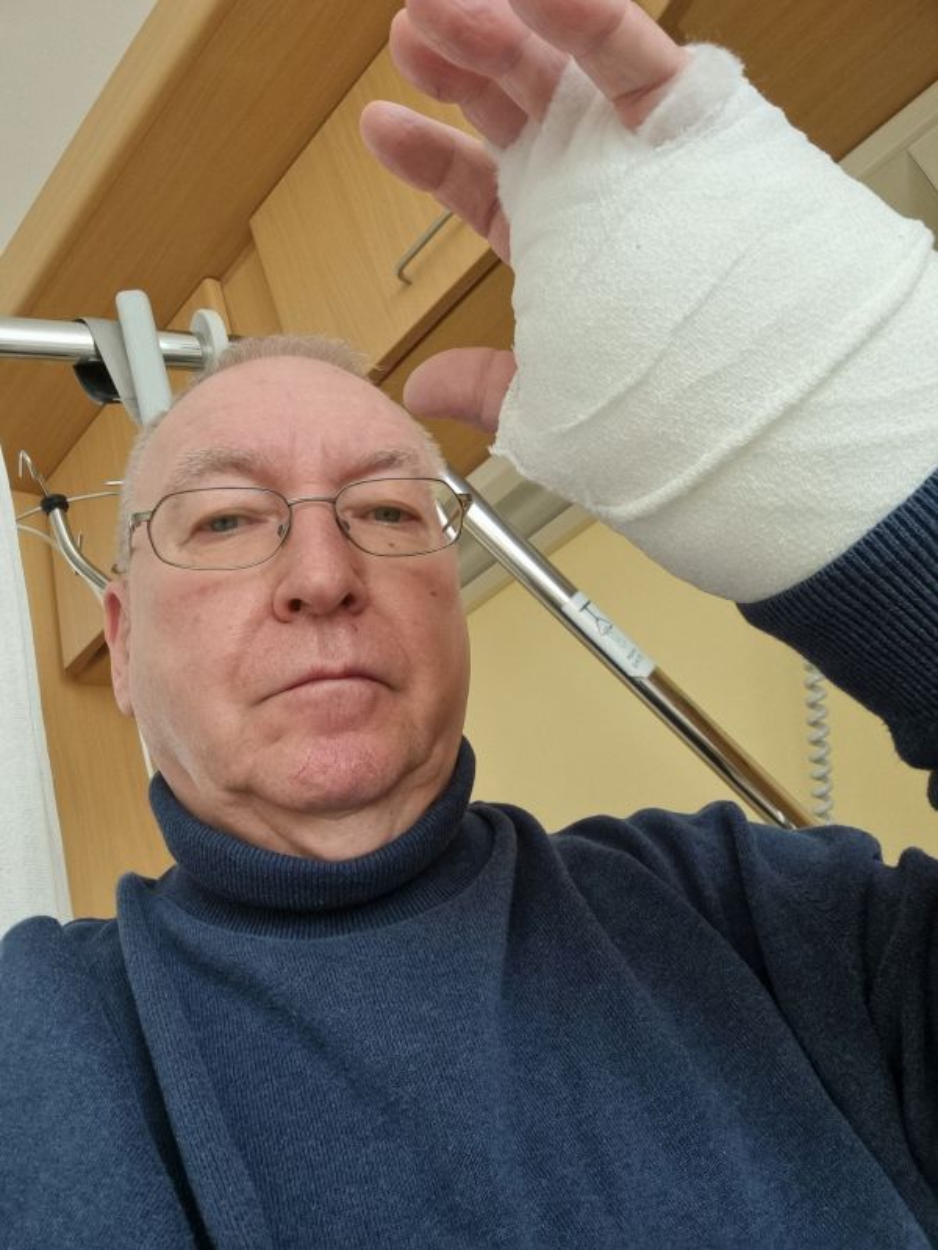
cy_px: 625
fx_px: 903
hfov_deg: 54.9
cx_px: 469
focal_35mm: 25
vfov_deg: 69.4
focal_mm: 3.3
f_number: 2.2
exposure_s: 1/100
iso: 160
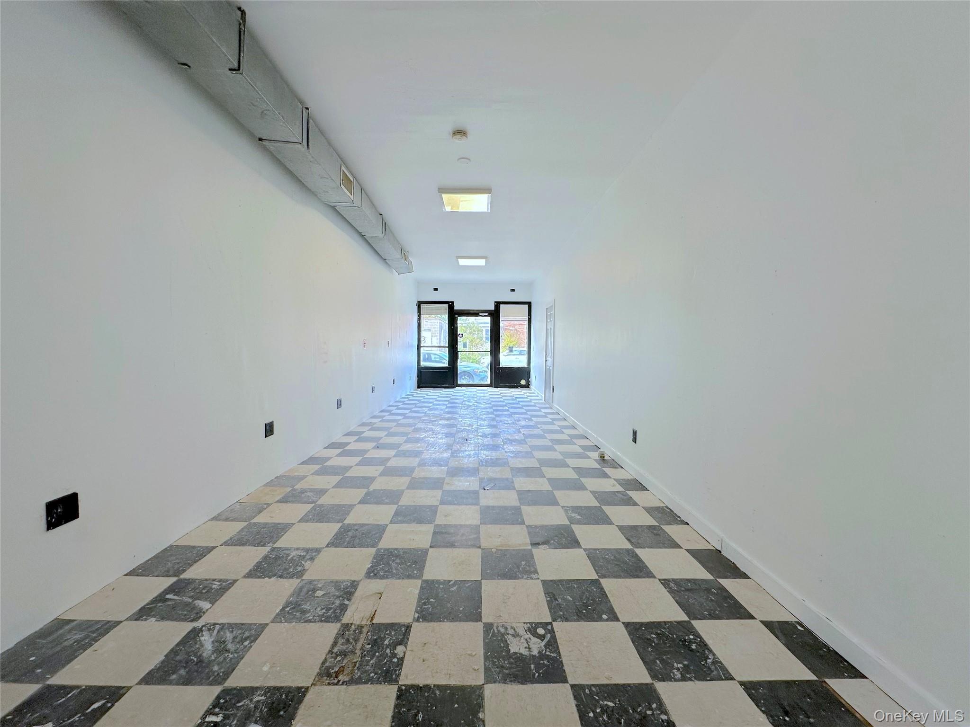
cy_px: 364
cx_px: 485
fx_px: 392
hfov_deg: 102.1
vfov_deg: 85.7
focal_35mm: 14
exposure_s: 1/120
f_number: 2.2
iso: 80
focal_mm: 2.22
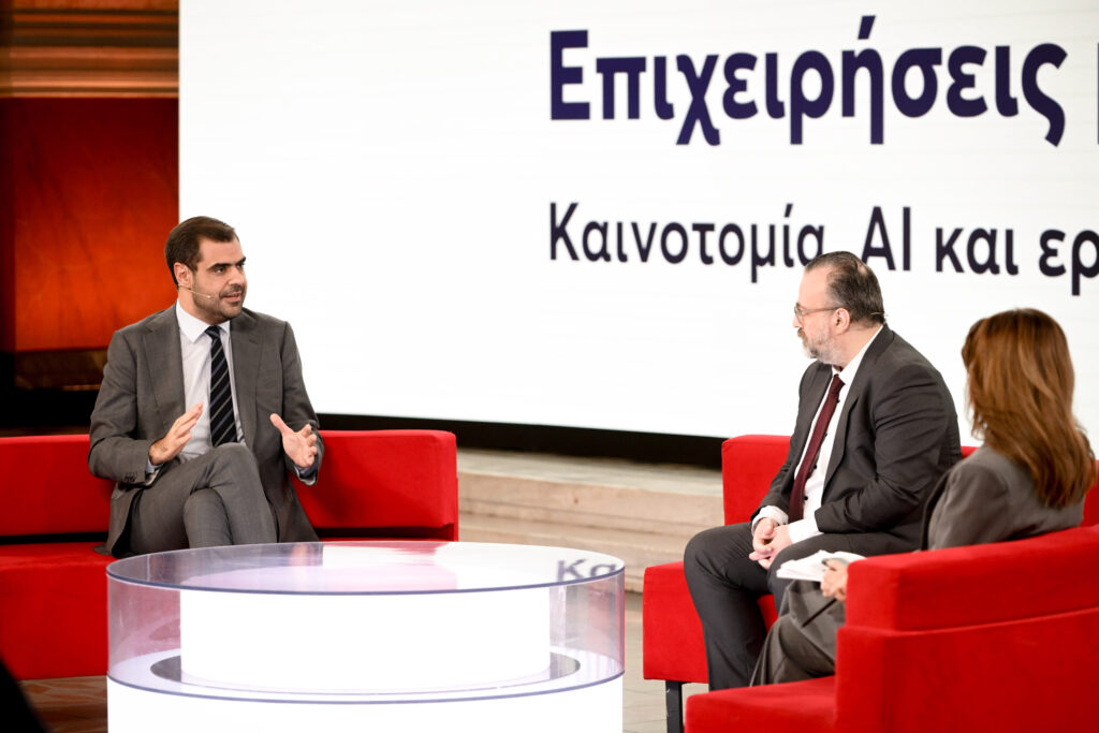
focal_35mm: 135
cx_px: 550
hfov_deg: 15.2
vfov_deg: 10.2
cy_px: 366
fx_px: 4122
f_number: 3.5
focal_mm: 135
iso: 2500
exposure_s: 1/320
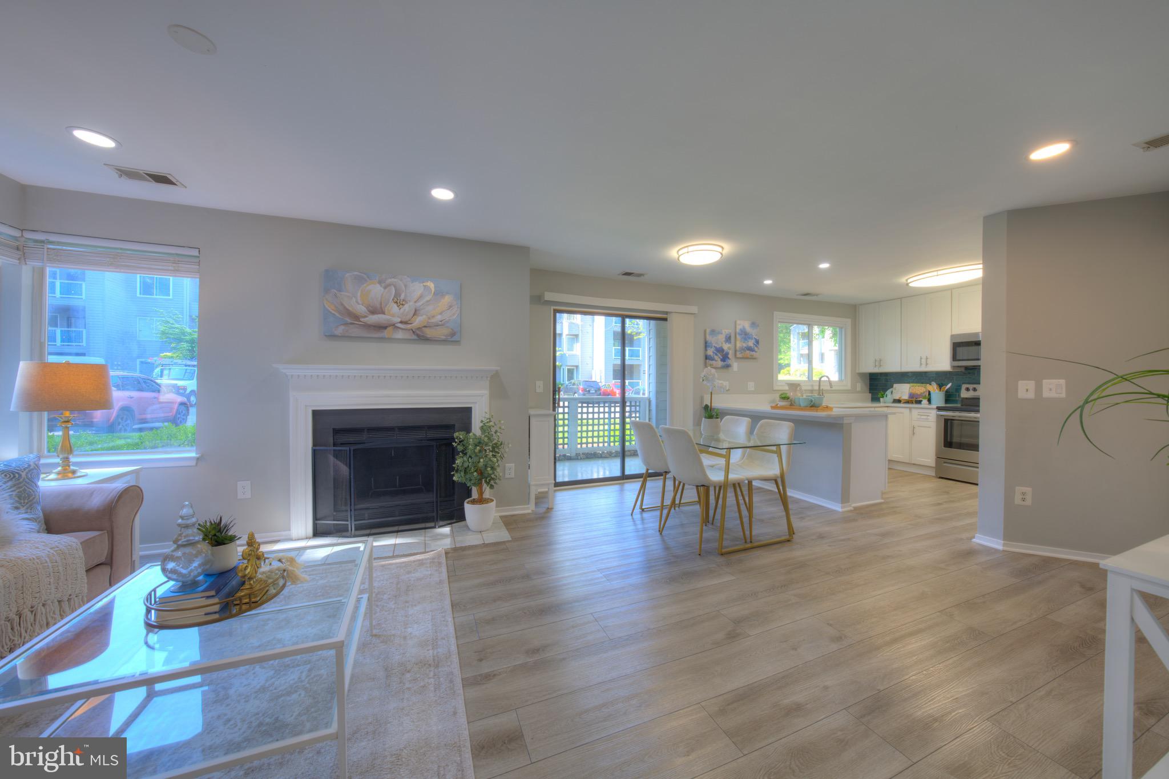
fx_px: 390
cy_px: 390
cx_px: 584
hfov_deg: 112.6
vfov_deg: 90.0
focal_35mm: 12
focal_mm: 12
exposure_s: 1/3.33
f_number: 8
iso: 100
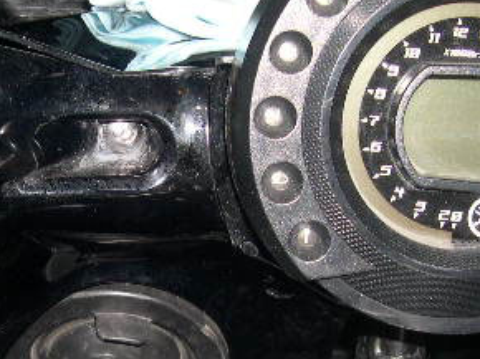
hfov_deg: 23.1
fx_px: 1164
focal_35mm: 84
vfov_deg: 17.4
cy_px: 296
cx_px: 126
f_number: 2.8
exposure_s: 1/60
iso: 100
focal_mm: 8
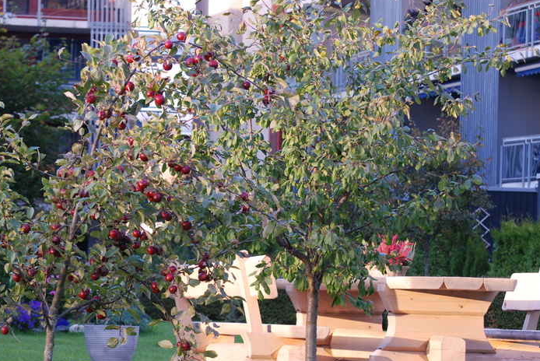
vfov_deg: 7.6
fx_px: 2702
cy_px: 248
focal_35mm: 180
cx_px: 193
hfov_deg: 11.4
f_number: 4.8
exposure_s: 1/100
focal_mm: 86
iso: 400
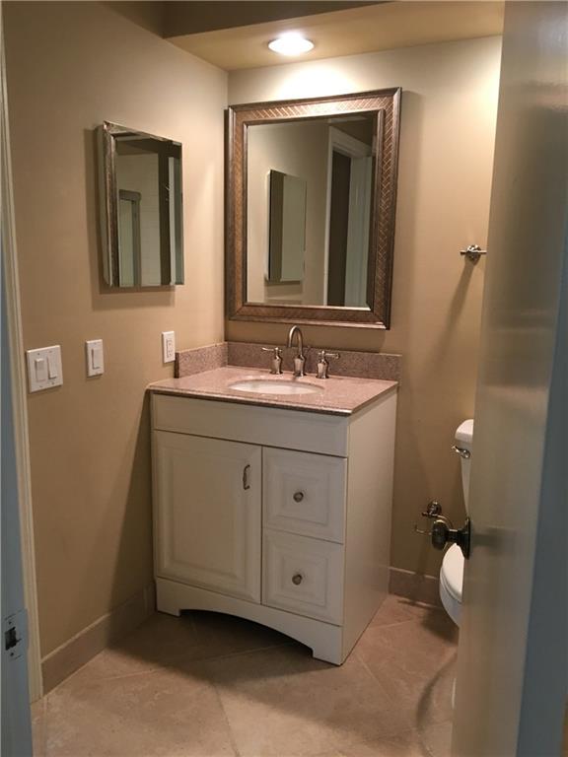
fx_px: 634
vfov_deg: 61.7
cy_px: 378
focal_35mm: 29
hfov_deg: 48.2
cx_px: 284
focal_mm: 4.15
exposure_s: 1/30
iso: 80
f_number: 2.2
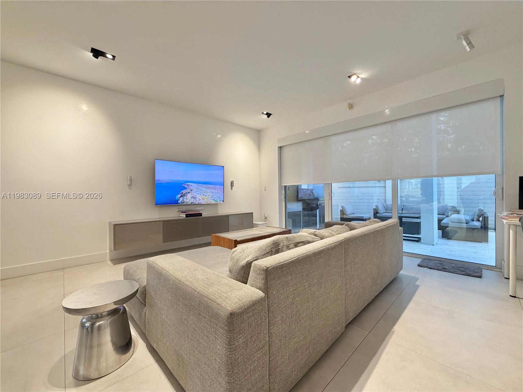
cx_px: 262
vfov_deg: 85.7
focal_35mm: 14
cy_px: 196
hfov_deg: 102.1
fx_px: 212
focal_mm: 2.22
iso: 200
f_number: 2.2
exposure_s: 1/120
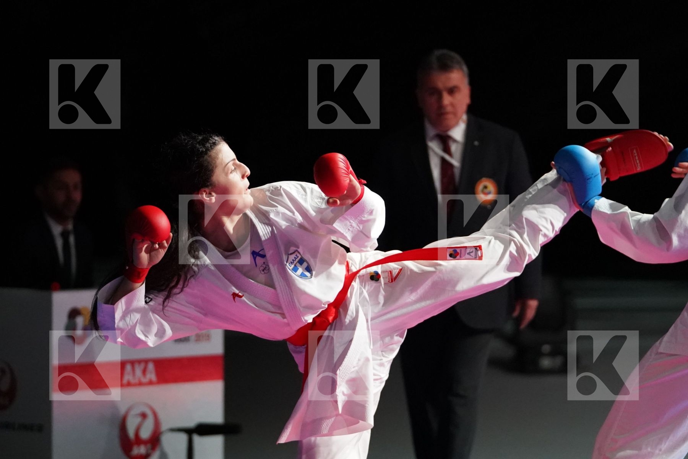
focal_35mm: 219
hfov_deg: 9.4
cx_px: 344
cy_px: 230
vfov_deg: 6.3
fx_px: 4185
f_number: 2.8
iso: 6400
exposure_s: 1/1000
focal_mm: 146
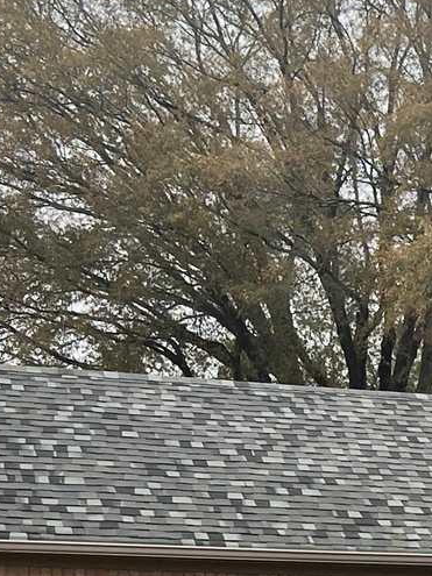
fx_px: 2014
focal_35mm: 121
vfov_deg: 15.9
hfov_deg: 11.6
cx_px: 695
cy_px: 625
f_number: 1.5
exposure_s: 1/738
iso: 50
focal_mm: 5.7
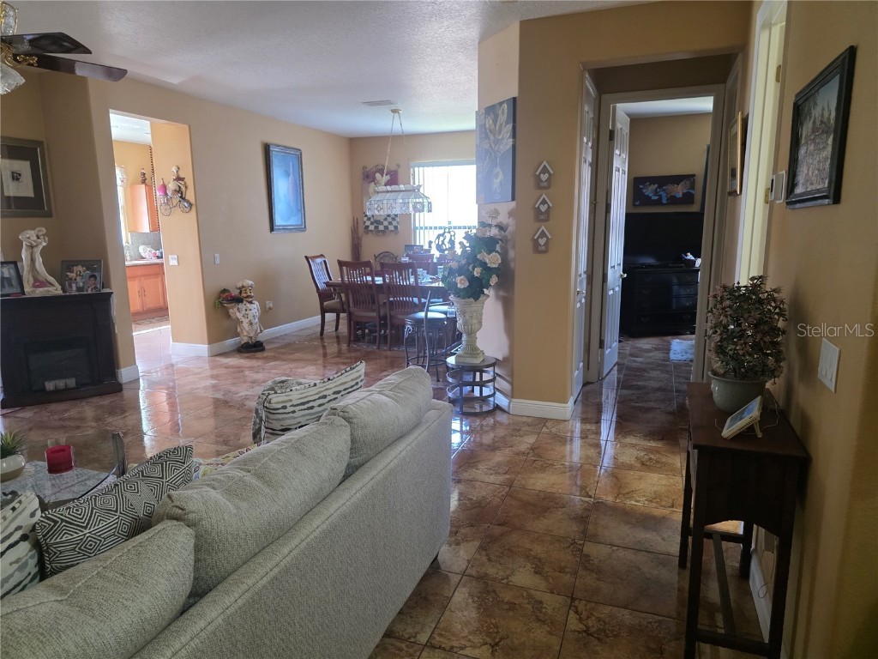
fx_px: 583
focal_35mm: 23
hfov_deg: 73.9
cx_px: 439
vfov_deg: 58.9
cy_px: 330
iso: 800
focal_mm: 6.3
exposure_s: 1/120
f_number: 1.7
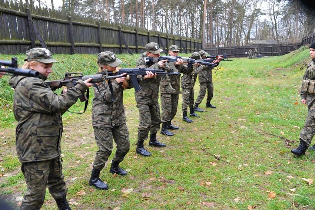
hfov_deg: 63.7
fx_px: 254
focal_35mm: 29
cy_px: 105
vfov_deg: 44.9
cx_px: 158
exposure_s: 1/100
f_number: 5
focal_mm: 29
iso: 640
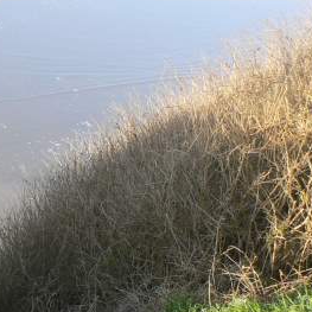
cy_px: 116
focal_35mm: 109
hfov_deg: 15.3
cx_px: -90
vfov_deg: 16.0
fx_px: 1111
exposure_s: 1/125
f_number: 5.6
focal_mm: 6
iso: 80
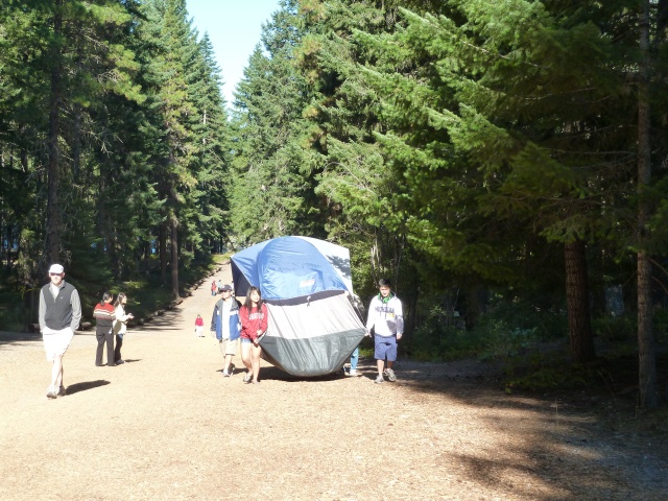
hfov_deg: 34.9
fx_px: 1061
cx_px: 334
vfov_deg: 26.6
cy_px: 250
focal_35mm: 55
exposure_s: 1/200
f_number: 3.9
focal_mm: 9.1
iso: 125
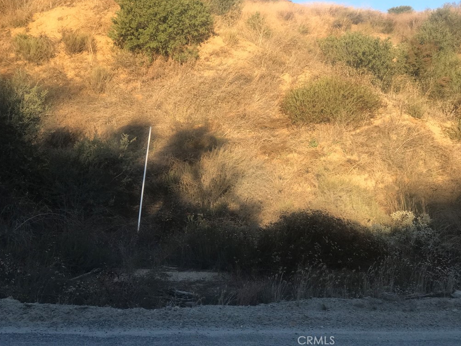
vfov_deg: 25.2
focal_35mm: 58
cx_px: 228
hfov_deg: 33.2
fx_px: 773
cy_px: 171
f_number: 2.8
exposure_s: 1/259
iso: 20
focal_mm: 6.6
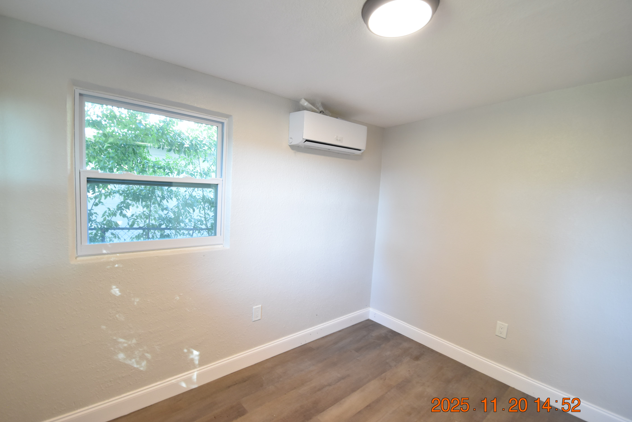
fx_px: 281
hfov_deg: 96.7
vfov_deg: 73.7
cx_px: 307
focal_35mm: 16
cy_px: 214
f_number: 3.5
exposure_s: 1/30
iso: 800
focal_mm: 10
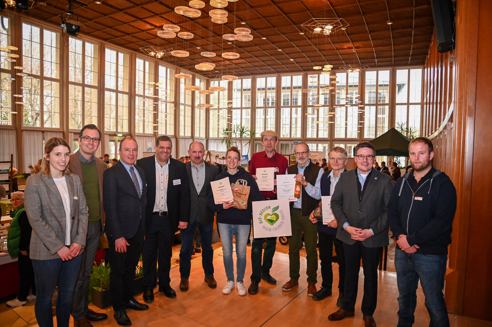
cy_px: 164
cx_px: 246
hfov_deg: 73.8
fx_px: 328
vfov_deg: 53.1
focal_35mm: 24
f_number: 4
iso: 1400
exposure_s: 1/60
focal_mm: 24
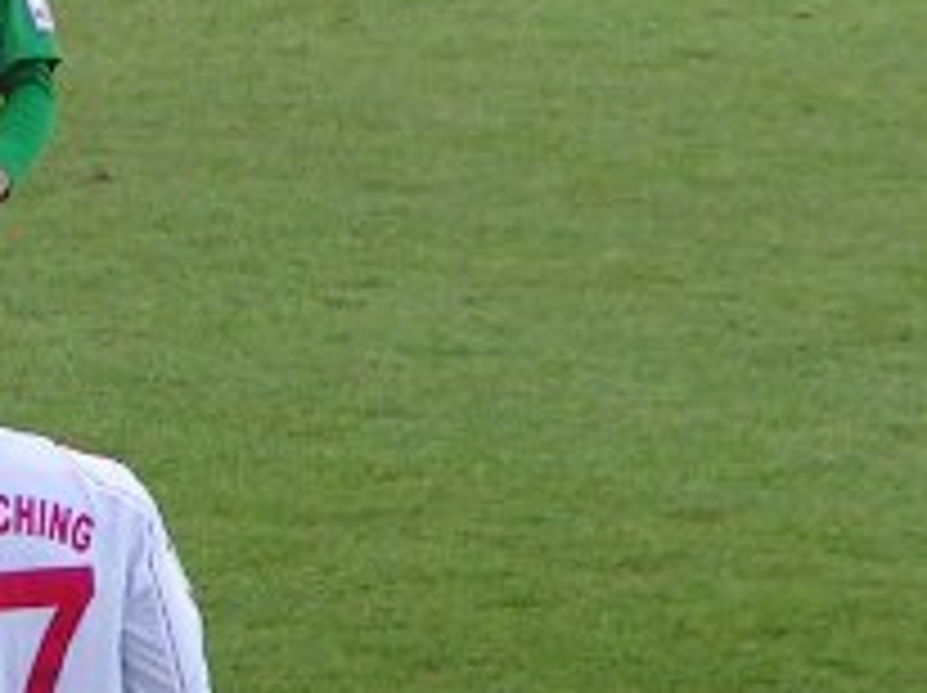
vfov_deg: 1.5
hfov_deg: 2.0
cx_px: -180
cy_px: 436
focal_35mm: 1006
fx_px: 26909
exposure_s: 1/400
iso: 160
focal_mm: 39.6
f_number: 3.5
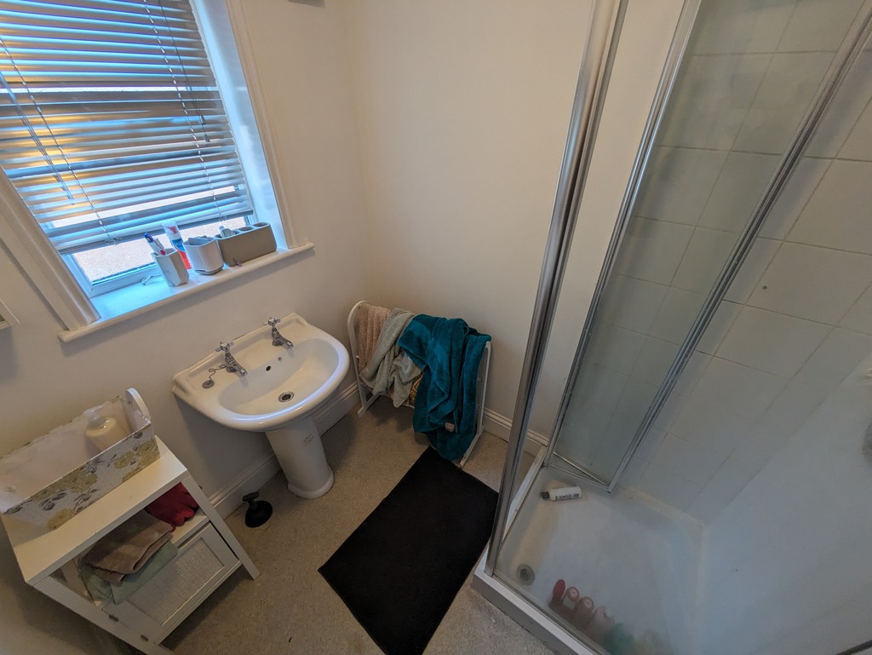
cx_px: 436
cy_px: 328
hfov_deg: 102.0
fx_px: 353
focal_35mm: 14
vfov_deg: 85.7
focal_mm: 1.83
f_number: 2.2
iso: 75
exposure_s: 1/25
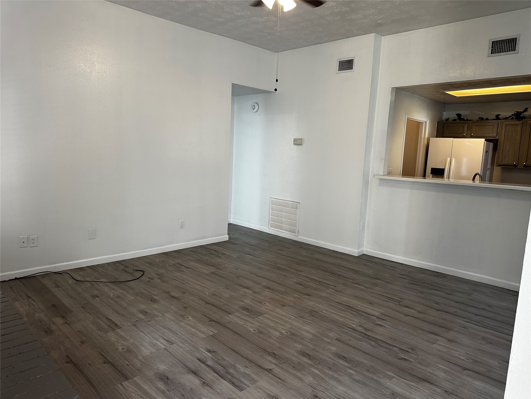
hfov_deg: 71.6
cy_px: 200
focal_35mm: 24
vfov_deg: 56.8
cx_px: 266
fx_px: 368
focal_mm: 6.86
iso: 160
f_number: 1.78
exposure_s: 1/120
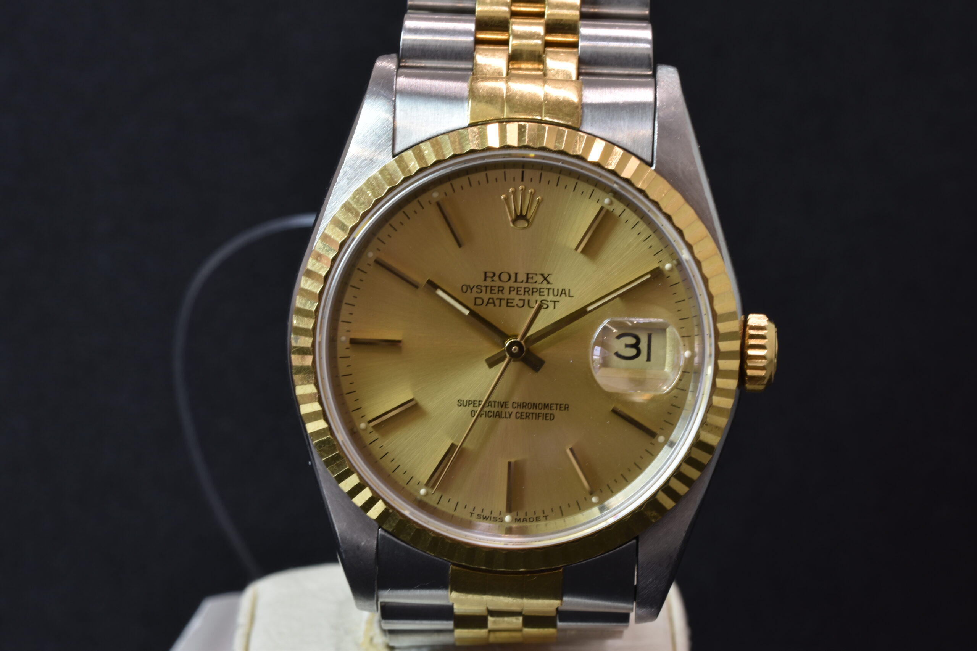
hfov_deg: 15.2
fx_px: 3664
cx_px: 488
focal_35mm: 135
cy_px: 326
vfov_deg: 10.2
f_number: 18
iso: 100
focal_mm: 90
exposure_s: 1/2.5
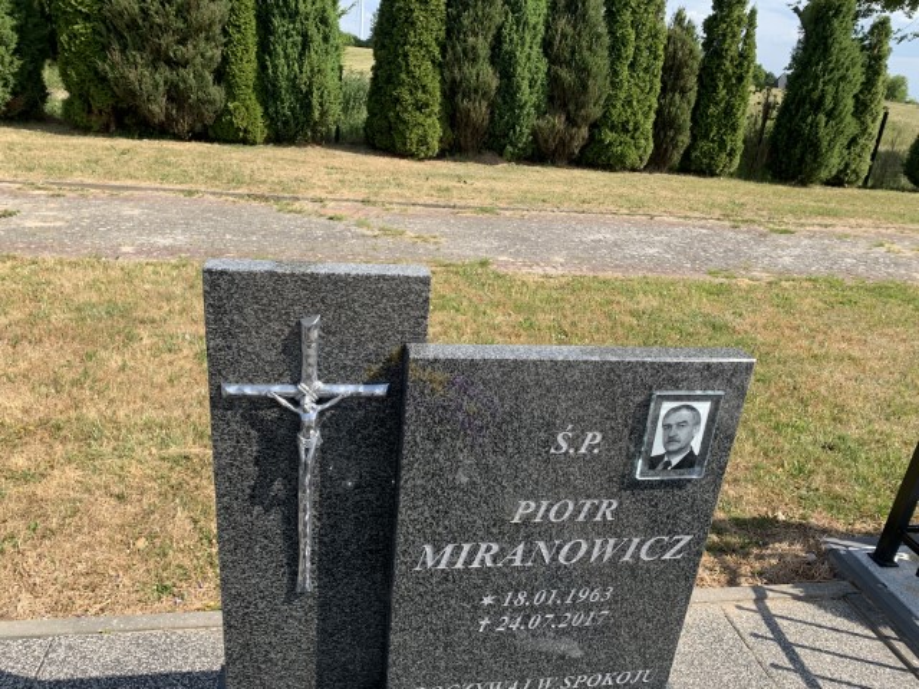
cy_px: 344
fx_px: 690
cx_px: 460
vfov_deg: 53.1
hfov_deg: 67.3
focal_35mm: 26
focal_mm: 4.25
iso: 25
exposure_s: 1/1427
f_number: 1.8
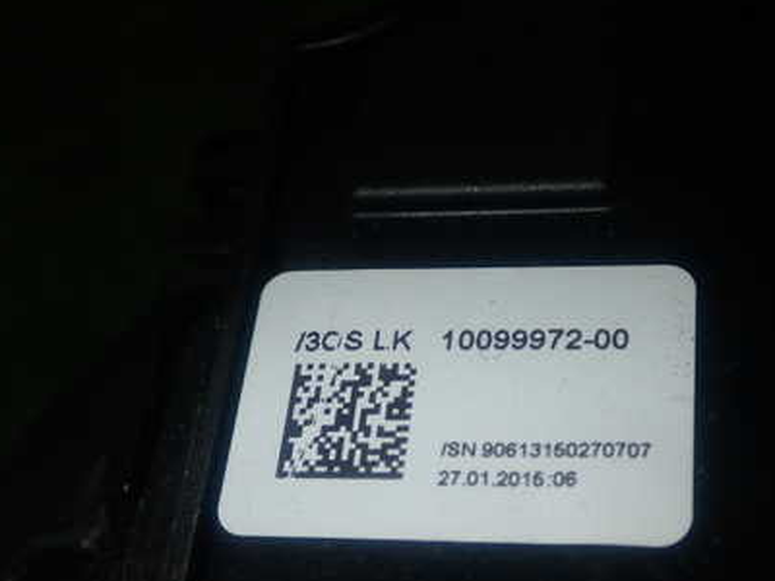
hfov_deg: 33.7
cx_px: 438
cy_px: 380
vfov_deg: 25.5
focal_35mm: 57
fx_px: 1276
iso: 200
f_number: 8
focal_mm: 6.83
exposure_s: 1/40
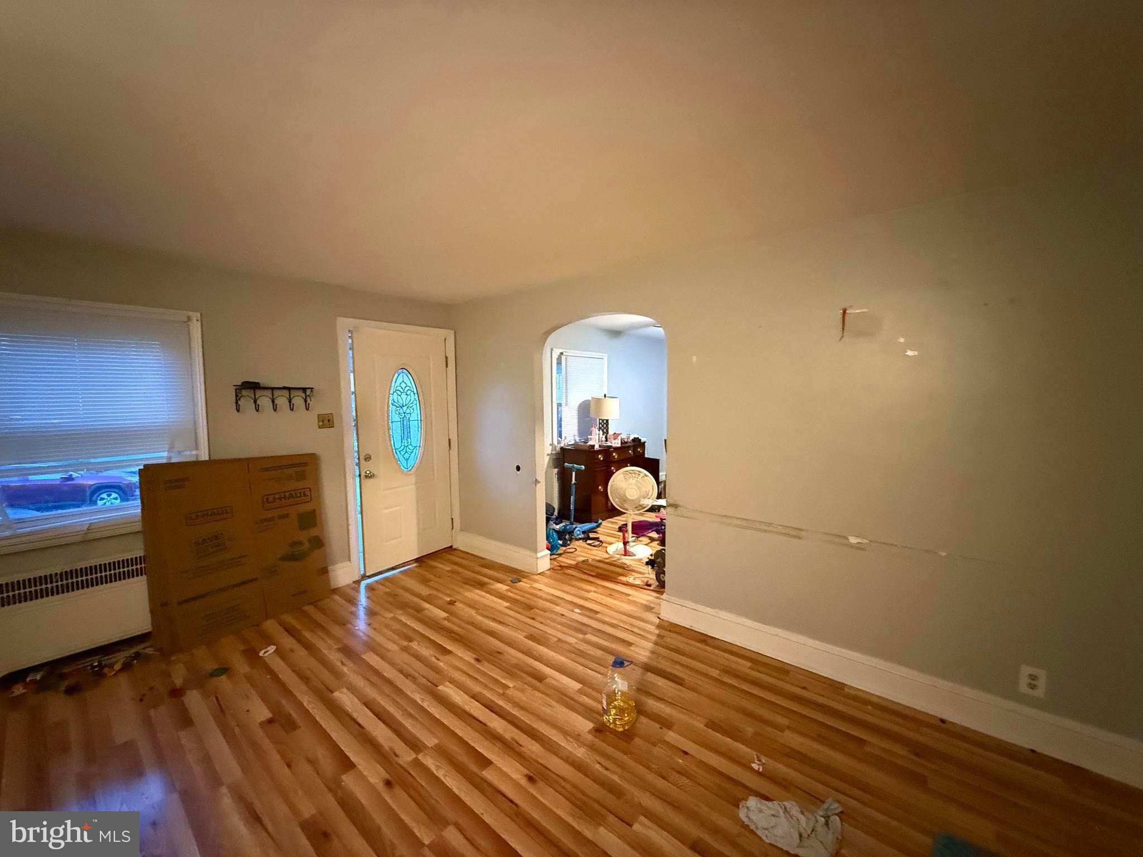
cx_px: 572
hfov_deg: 102.1
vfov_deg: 85.7
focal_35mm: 14
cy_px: 428
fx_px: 462
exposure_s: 1/40
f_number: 2.2
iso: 1250
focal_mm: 2.22
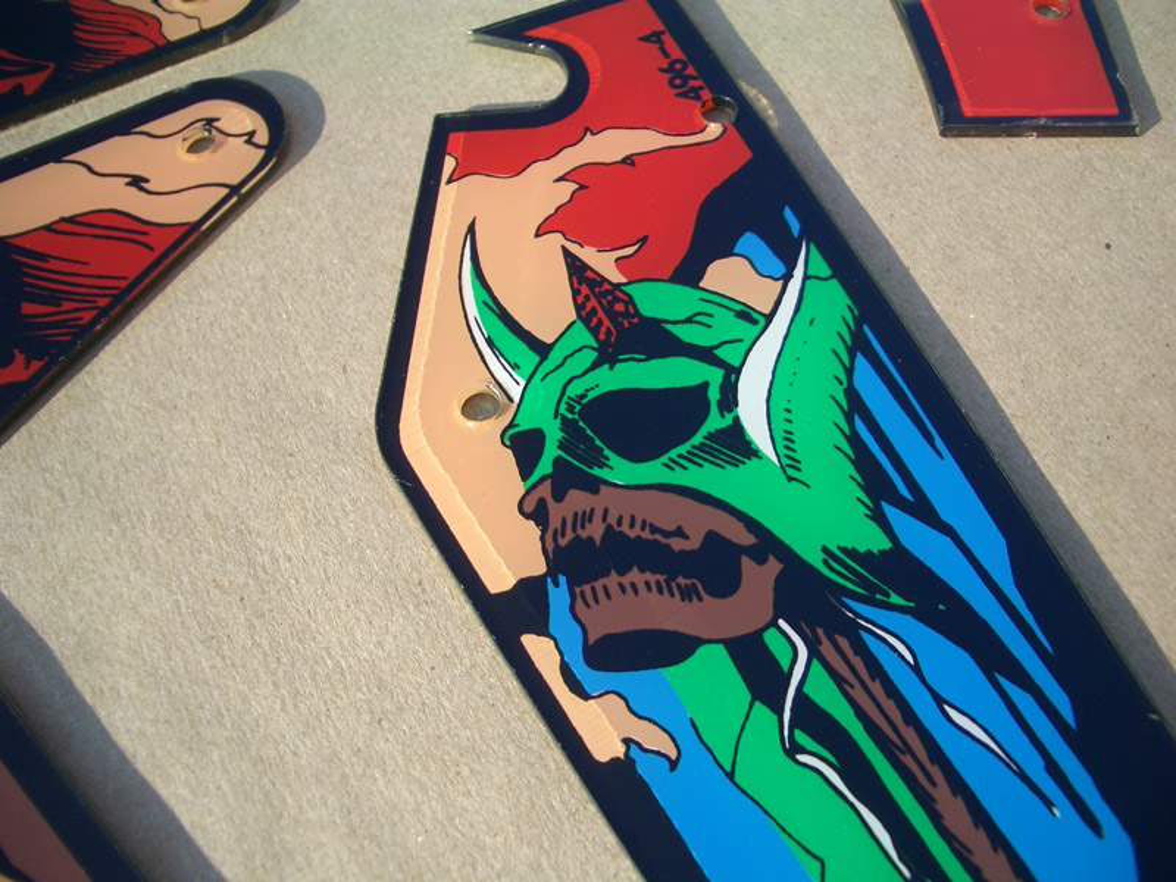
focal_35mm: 35
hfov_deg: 52.6
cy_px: 441
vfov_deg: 40.7
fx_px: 1189
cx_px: 588
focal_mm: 5.8
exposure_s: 1/640
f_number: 2.6
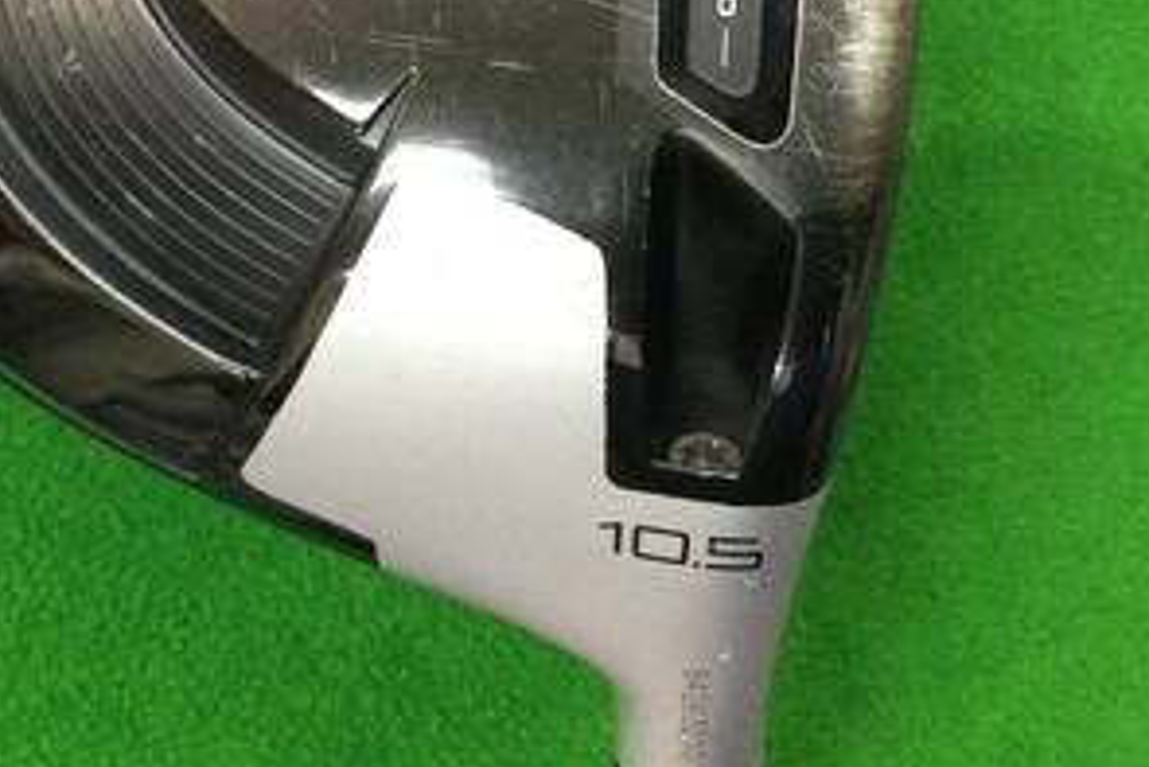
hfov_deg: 28.5
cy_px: 62
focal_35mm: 70
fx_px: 2235
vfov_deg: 19.1
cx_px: 308
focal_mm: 3.3
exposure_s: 1/30
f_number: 2.4
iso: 160
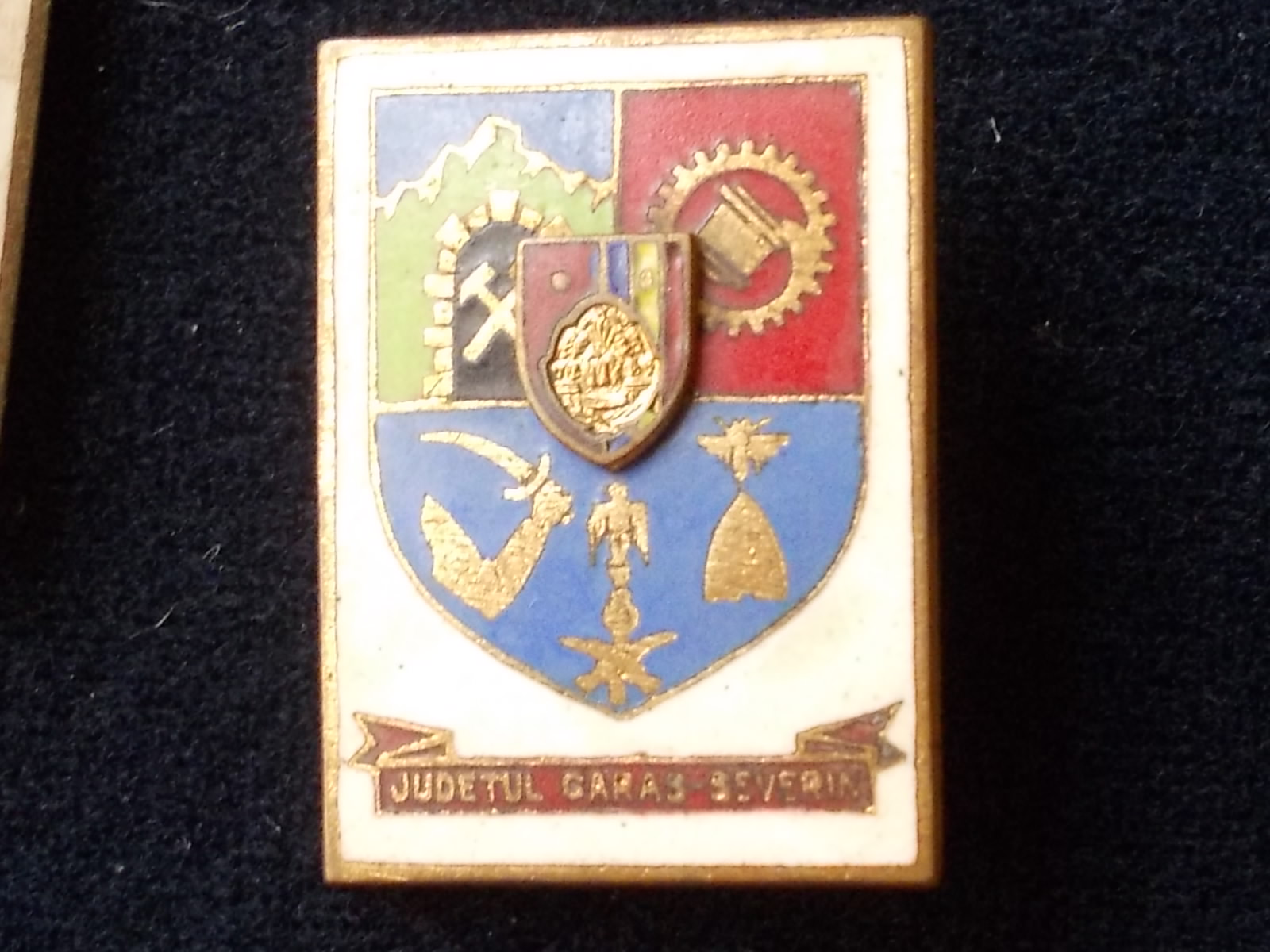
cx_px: 635
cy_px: 476
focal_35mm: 43
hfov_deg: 43.9
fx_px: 1578
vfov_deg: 33.6
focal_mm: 6.1
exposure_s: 1/50
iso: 200
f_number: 3.3
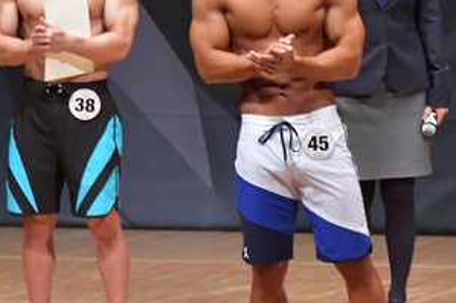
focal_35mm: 563
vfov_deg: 2.4
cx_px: 576
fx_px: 7127
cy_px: 161
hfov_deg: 3.7
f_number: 5.6
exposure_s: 1/400
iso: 8000
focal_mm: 145
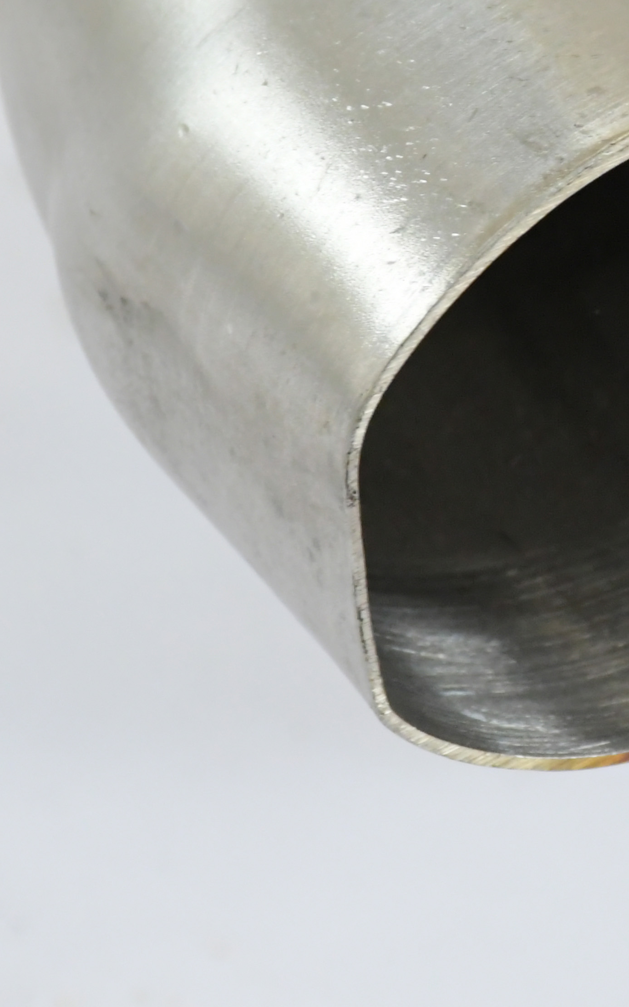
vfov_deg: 5.5
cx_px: 837
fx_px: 10559
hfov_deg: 3.4
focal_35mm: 385
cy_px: 250
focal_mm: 100
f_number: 10
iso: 4000
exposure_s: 1/200
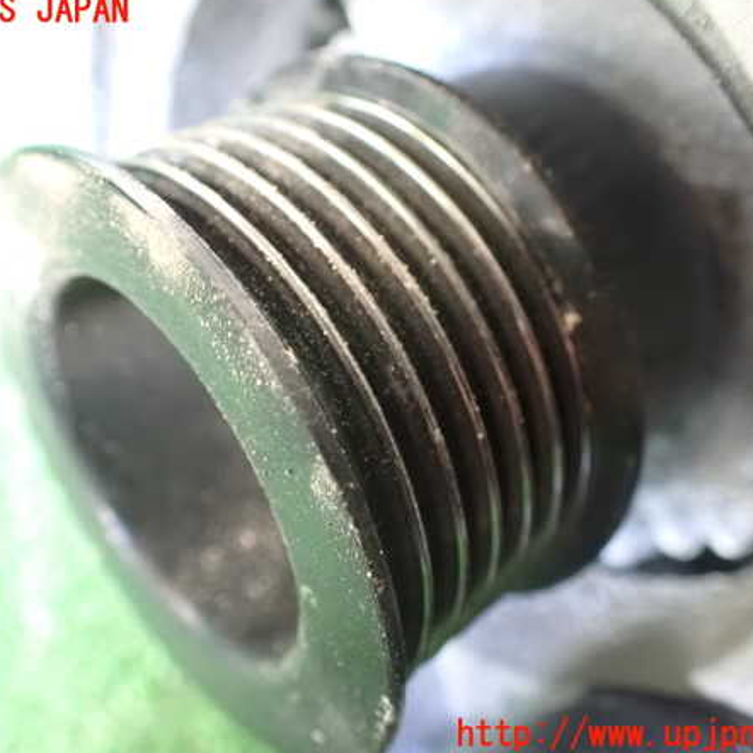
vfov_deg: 46.0
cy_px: 373
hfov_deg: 46.0
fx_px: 886
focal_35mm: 36
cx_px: 331
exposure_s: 1/30
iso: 1600
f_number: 2.3
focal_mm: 5.4
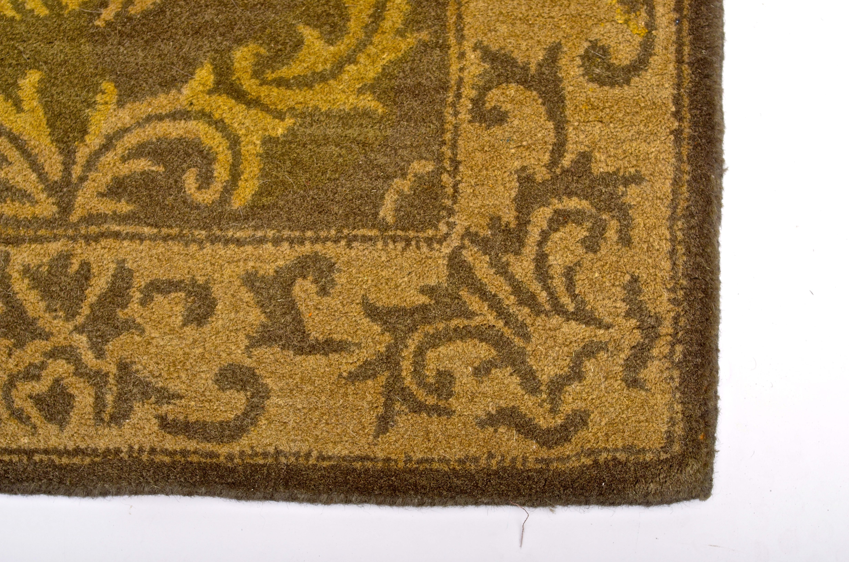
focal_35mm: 82
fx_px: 1942
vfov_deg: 16.5
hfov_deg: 24.7
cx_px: 424
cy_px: 281
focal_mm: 55
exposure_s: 1/250
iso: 160
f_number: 4
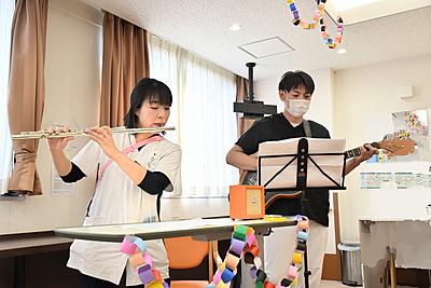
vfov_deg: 38.4
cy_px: 144
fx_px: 413
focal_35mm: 34
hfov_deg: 55.1
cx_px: 216
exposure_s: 1/320
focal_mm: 23
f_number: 3.8
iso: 640
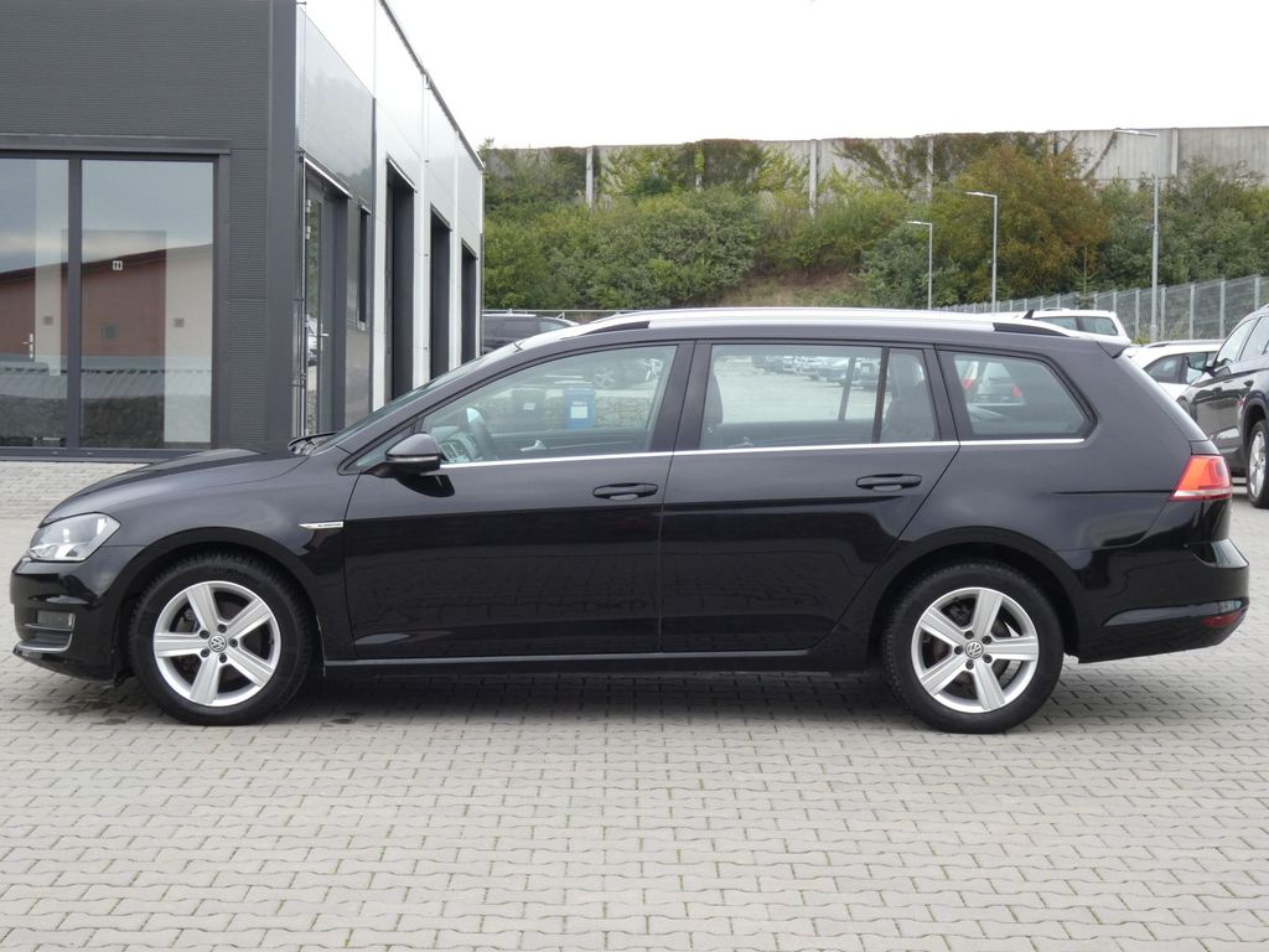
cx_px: 634
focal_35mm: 63
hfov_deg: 30.7
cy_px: 476
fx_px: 2310
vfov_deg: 23.3
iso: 125
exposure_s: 1/80
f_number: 5.6
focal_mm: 11.3
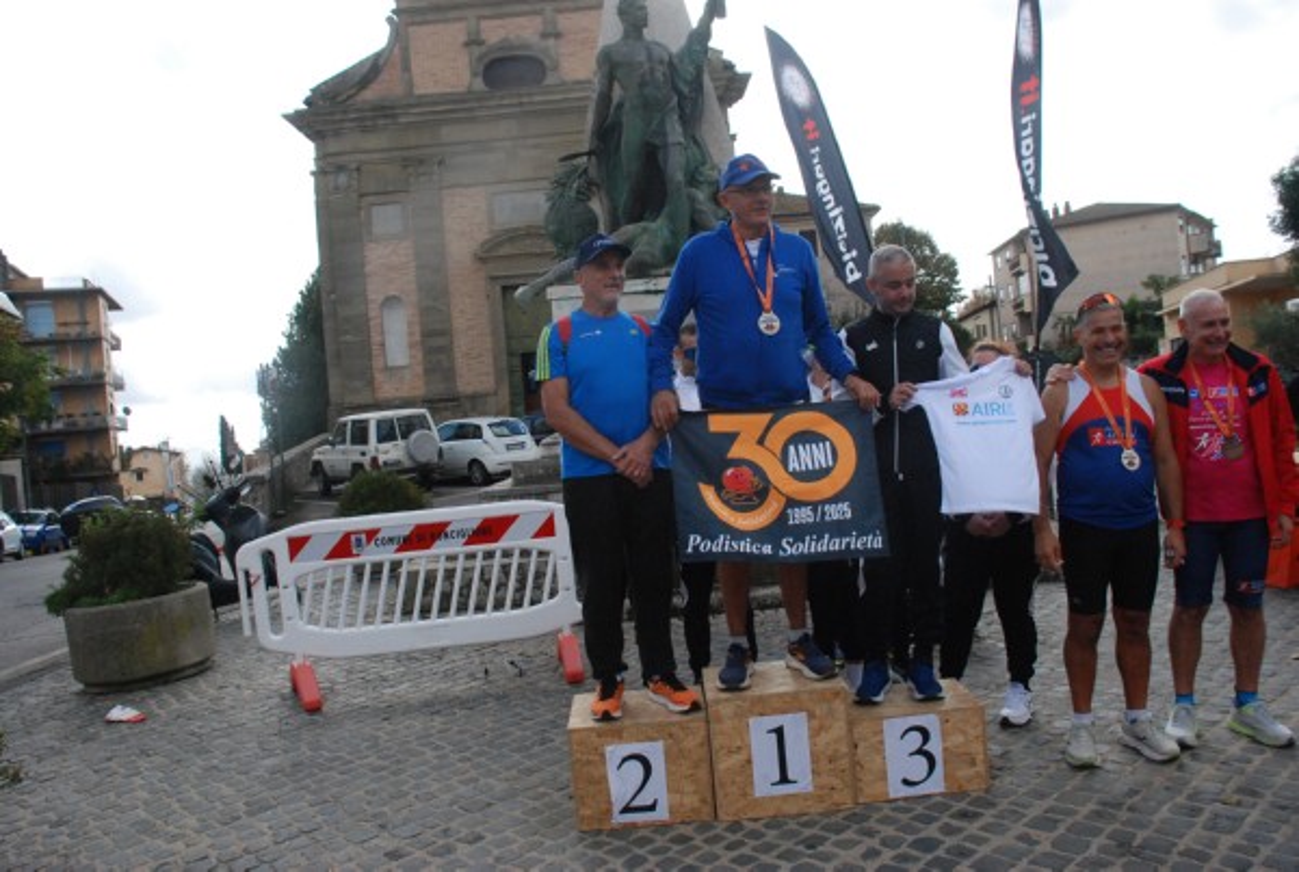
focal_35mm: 27
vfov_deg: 48.1
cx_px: 650
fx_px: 976
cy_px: 436
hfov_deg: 67.3
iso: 1000
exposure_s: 1/1600
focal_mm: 18
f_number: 6.3
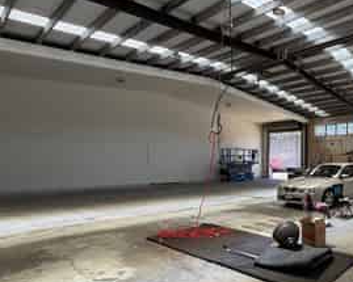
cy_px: 165
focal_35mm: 25
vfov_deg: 56.5
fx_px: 261
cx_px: 313
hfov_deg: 58.9
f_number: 2.2
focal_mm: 2.22
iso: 40
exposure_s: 1/246
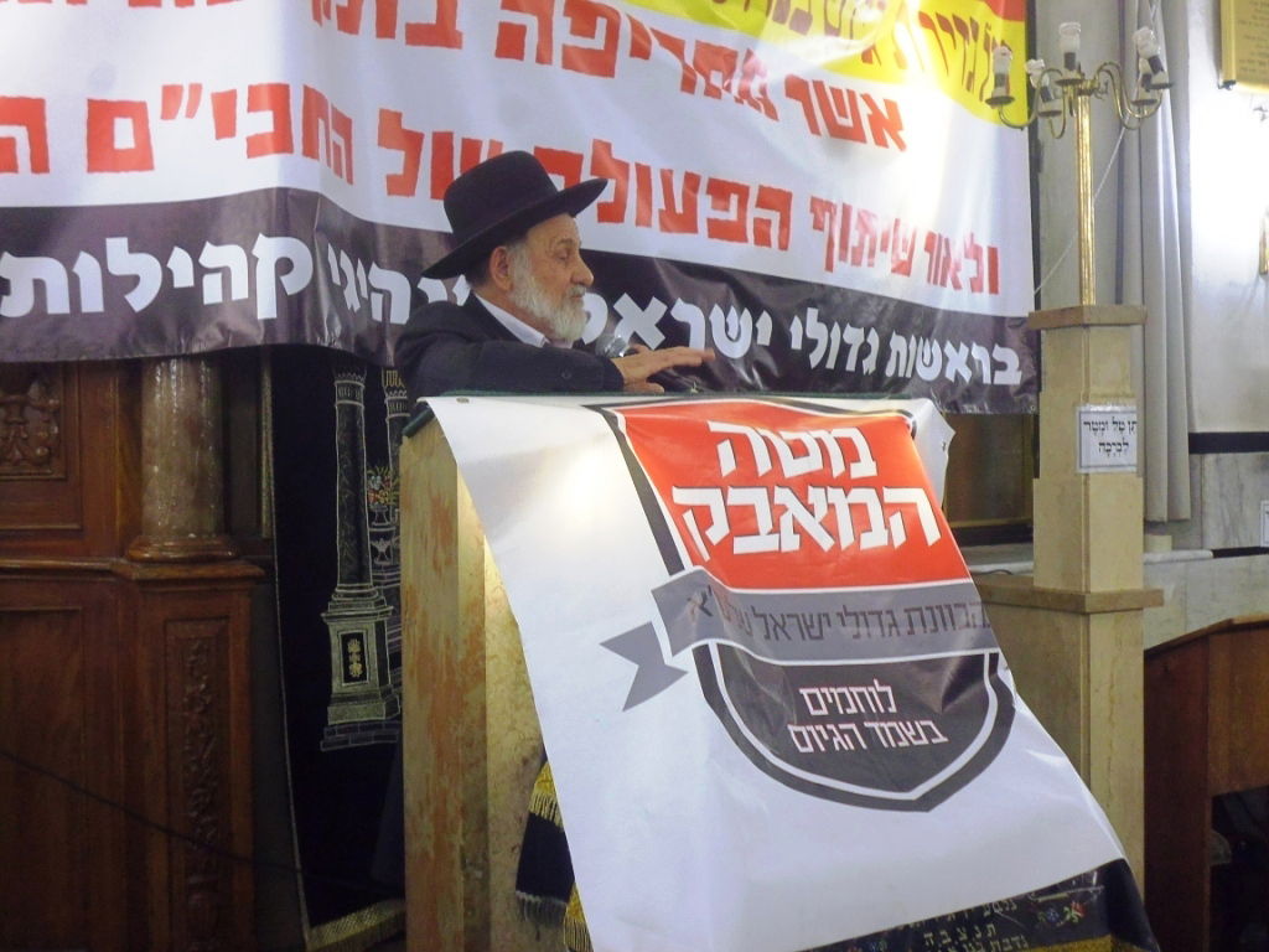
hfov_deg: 41.2
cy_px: 476
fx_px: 1686
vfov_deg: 31.5
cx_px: 634
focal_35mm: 46
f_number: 3.8
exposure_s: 1/25
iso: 400
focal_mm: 8.1
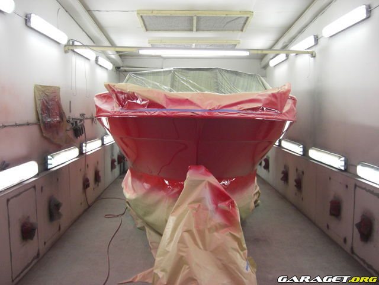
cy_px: 142
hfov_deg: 49.0
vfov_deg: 37.7
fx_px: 416
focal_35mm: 38
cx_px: 190
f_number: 2.8
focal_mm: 7.9
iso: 400
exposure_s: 1/60
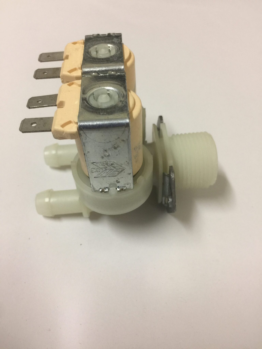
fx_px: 293
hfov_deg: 48.2
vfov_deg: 61.7
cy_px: 174
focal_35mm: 29
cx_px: 131
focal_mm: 4.15
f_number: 2.2
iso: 64
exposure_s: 1/17
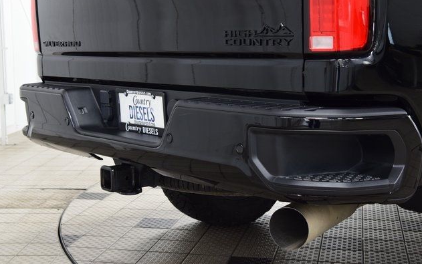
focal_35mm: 62
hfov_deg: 33.0
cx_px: 211
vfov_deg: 21.0
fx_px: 713
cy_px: 129
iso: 900
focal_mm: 40
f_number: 6.3
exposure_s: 1/15
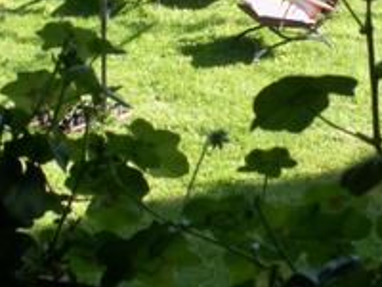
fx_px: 1975
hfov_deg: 11.0
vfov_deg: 8.2
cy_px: -19
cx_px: 321
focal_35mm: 179
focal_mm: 9.3
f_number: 4
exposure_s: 1/60
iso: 50
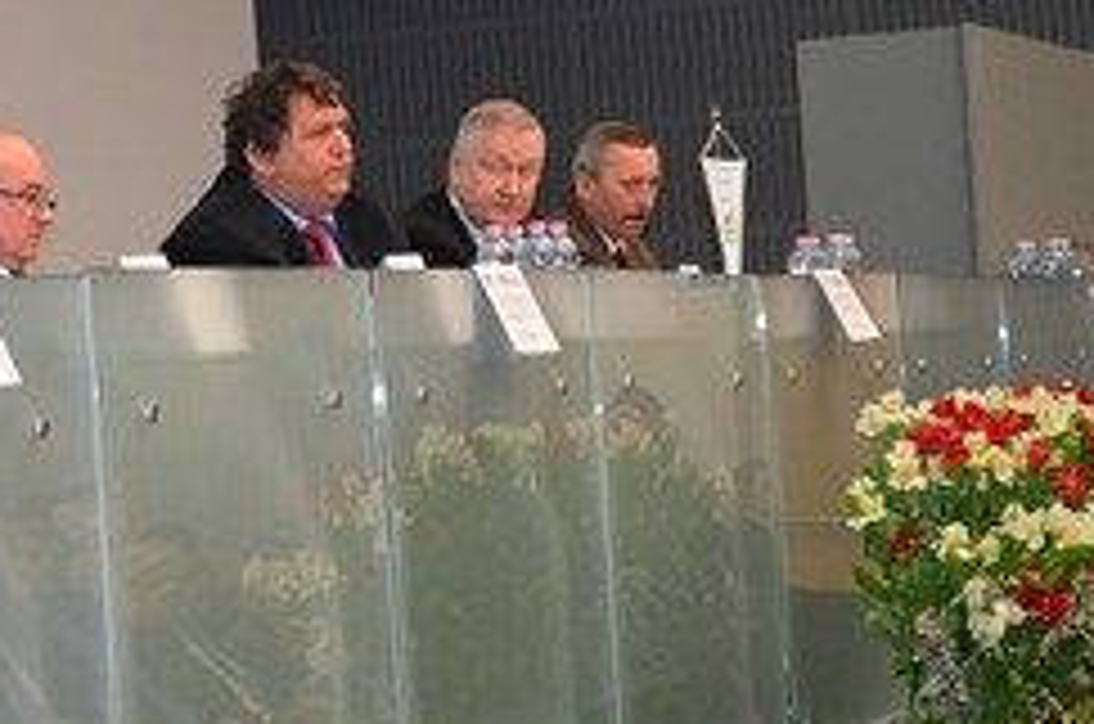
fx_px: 5157
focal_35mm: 170
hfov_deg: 12.0
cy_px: 344
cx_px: -5
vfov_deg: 8.0
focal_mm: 55
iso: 3200
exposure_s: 1/60
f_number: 5.6
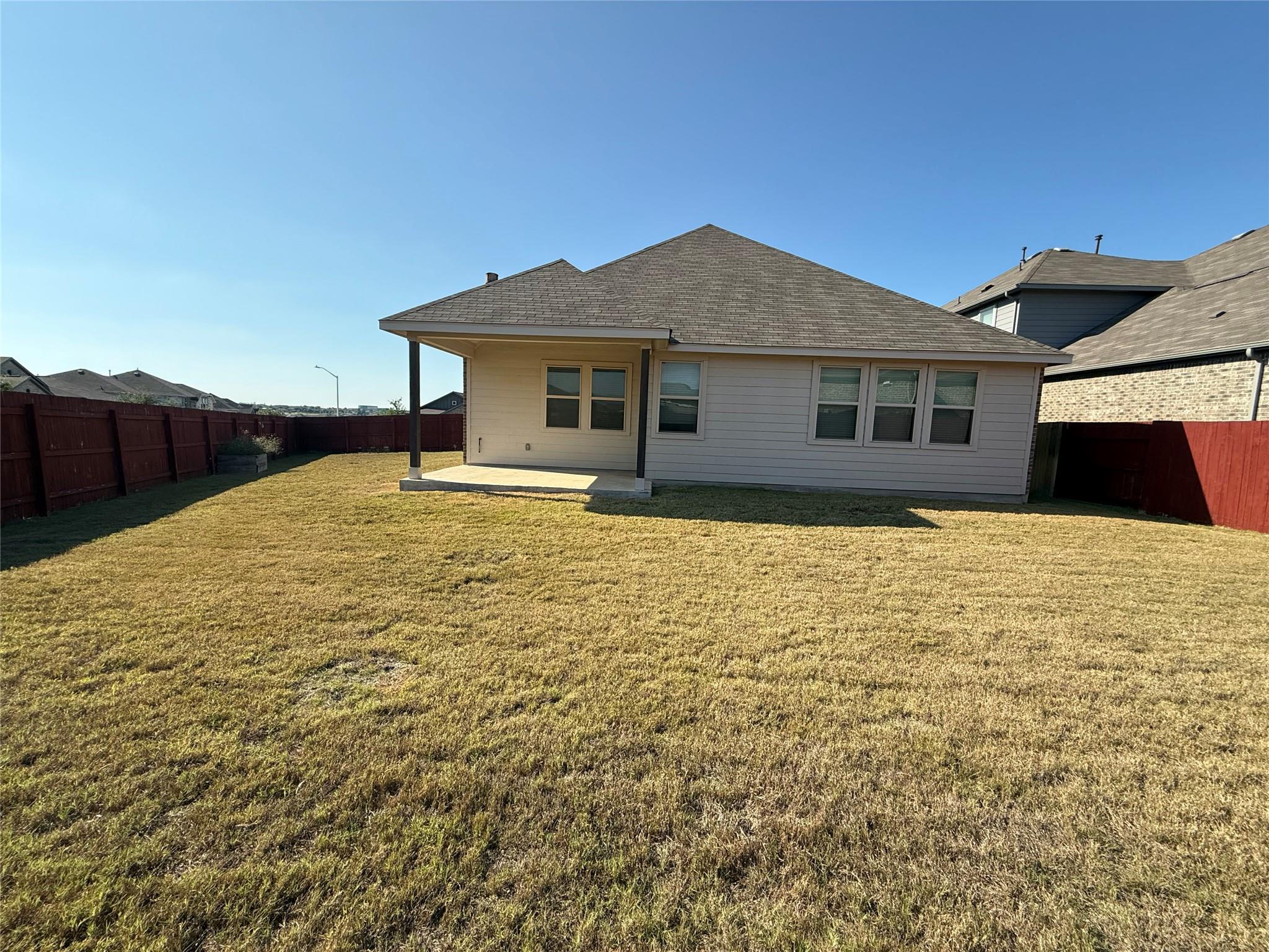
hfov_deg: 102.1
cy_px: 476
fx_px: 513
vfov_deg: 85.7
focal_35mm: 14
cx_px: 634
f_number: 2.2
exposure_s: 1/2024
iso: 64
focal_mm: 2.22
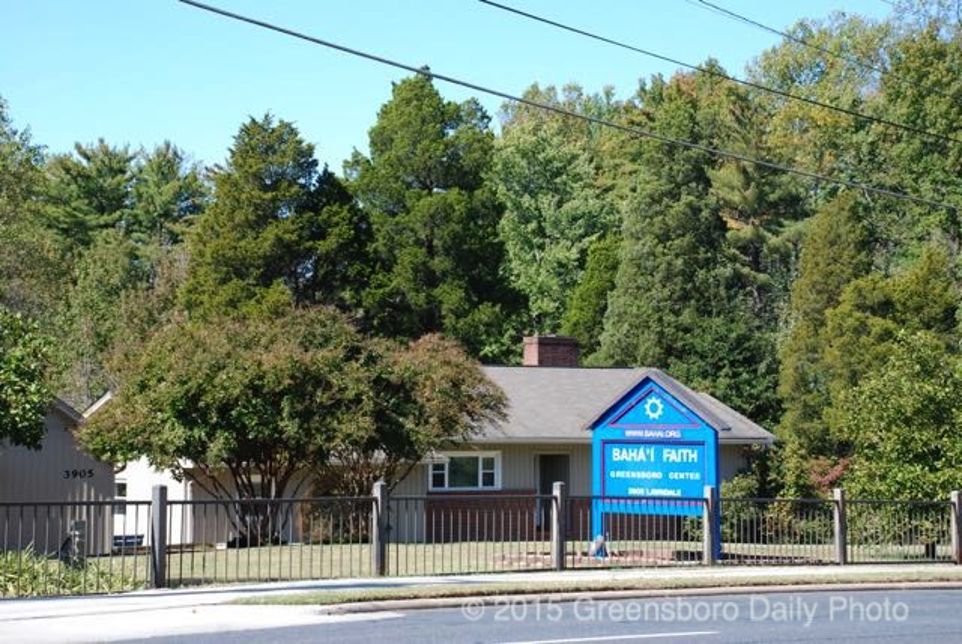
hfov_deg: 23.4
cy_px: 322
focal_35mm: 87
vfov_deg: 15.7
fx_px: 2327
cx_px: 481
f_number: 7.1
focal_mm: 58
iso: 800
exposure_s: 1/800
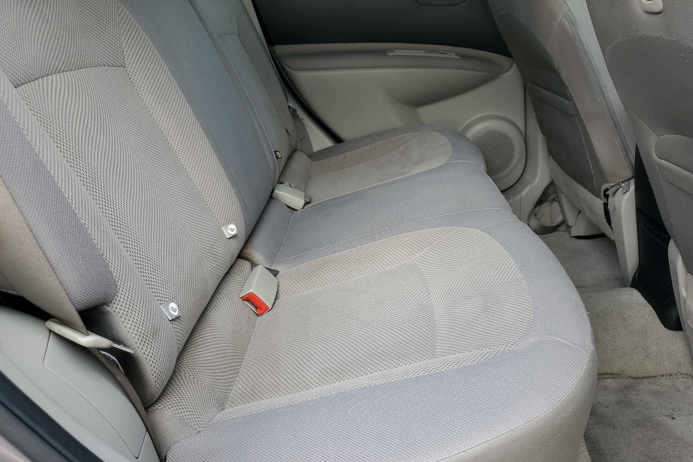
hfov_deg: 65.5
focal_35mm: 28
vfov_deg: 46.3
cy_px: 260
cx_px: 346
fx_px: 539
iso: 50
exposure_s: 1/127
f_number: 1.5
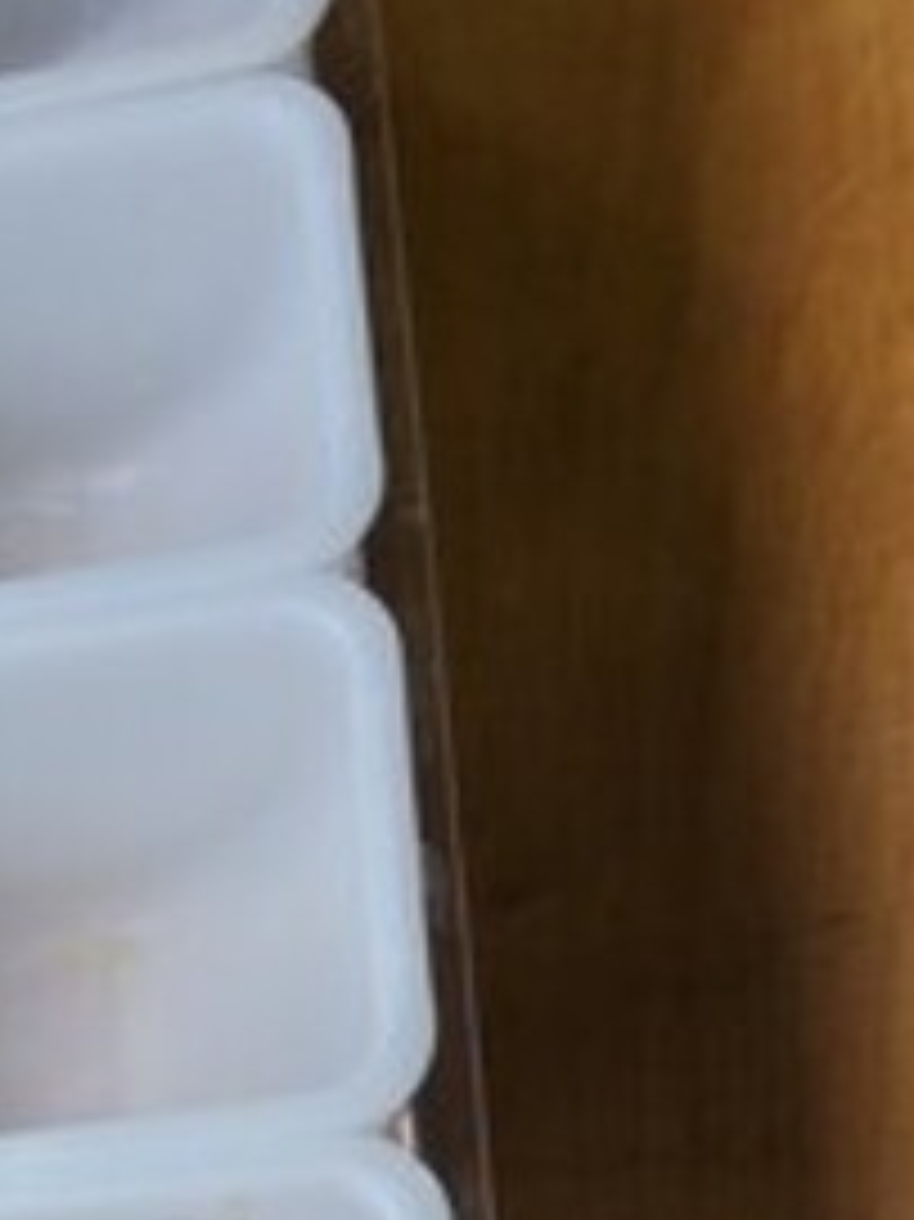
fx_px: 2748
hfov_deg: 18.2
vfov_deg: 23.0
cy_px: 1452
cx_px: -77
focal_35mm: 78
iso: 100
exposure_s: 1/120
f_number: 2.4
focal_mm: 4.3
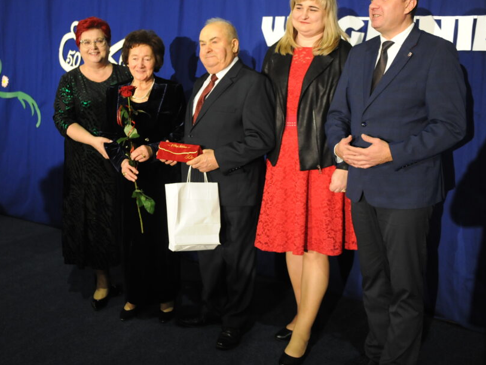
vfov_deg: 31.5
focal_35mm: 46
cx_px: 207
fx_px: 646
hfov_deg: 41.1
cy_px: 163
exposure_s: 1/160
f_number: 2.8
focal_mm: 38
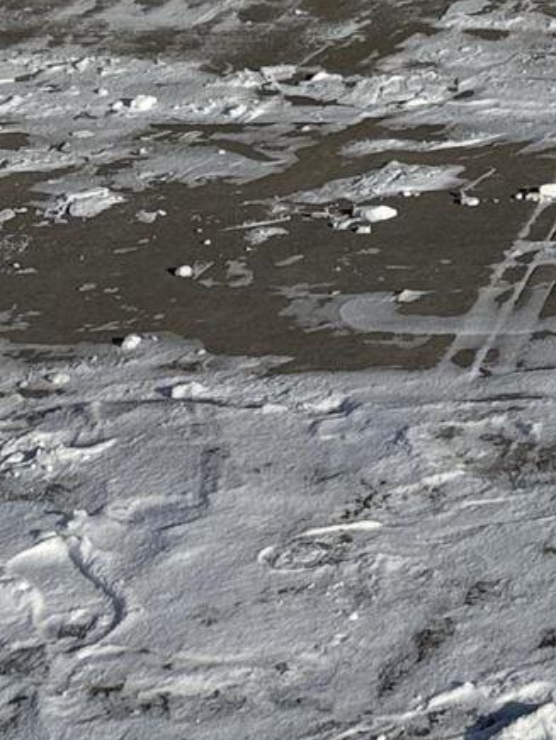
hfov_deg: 10.6
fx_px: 2716
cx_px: 1143
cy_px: -796
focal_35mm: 127
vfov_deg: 13.2
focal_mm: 6.76
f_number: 1.78
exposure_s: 1/9091
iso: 80
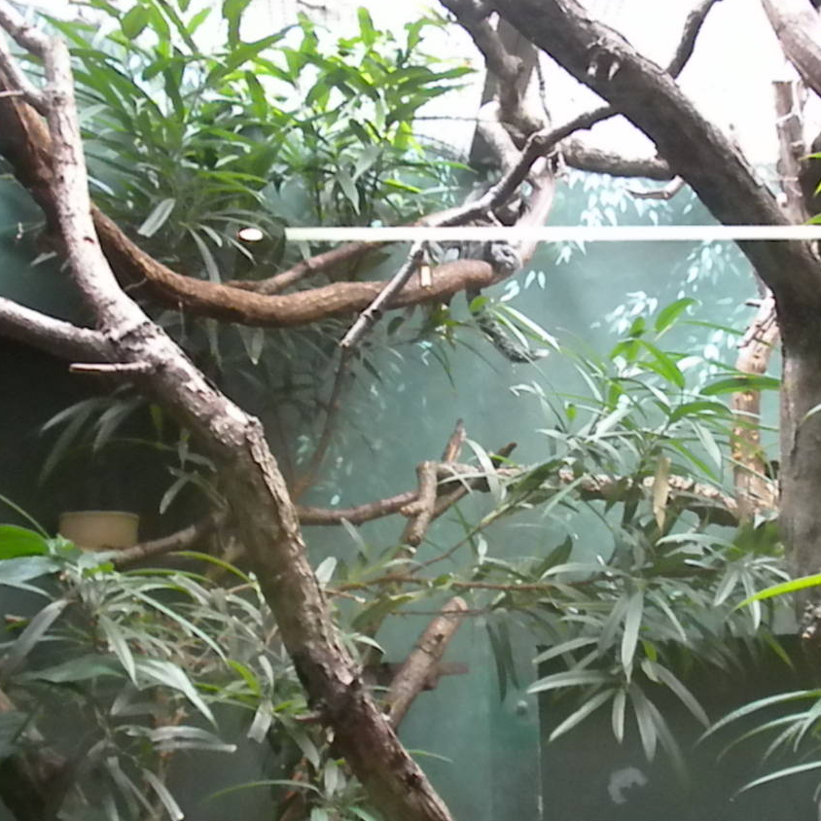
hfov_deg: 27.4
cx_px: 598
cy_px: 431
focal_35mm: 62
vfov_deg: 27.7
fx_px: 1664
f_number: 3.5
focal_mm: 6.6
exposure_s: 1/53.8
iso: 808
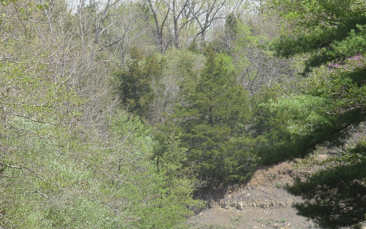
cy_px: 173
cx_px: 232
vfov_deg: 3.7
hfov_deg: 5.9
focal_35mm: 357
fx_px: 3561
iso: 200
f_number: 6.3
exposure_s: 1/640
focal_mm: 116
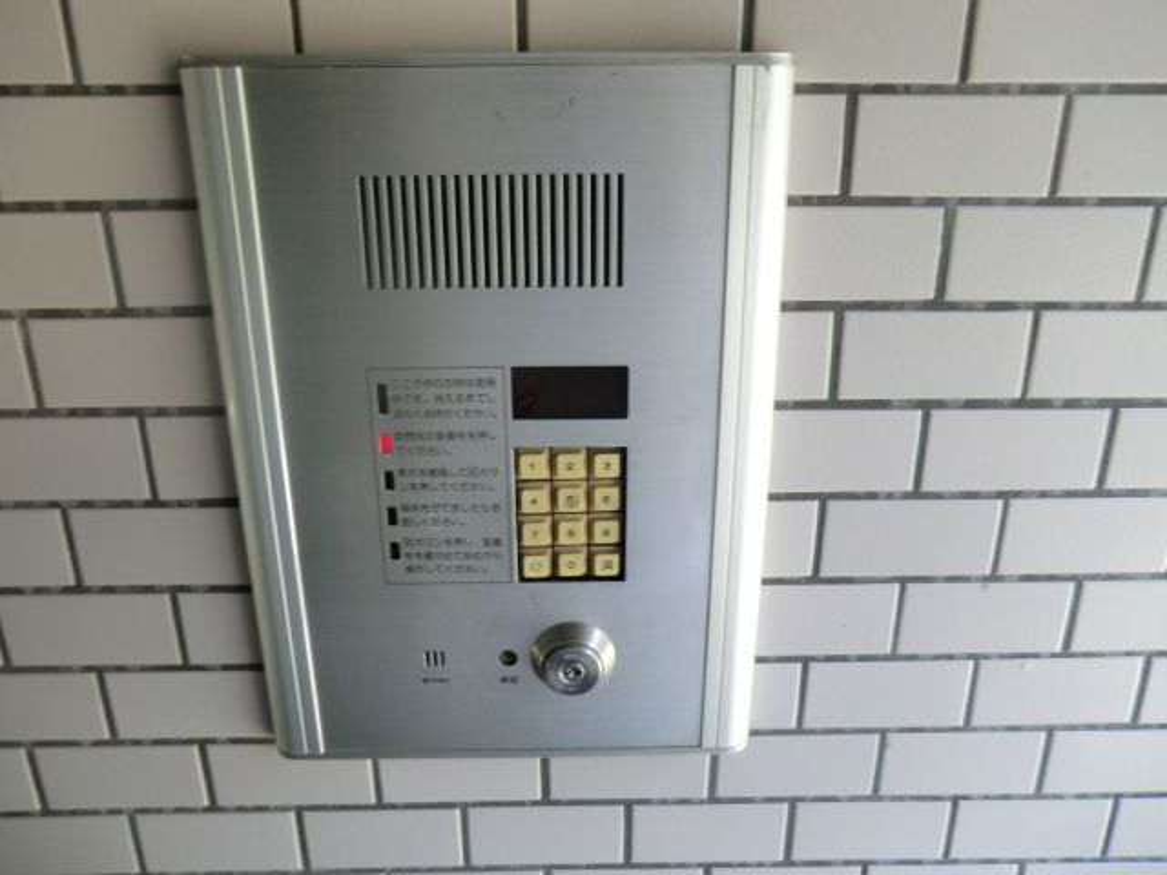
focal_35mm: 24
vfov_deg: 56.8
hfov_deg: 71.6
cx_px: 584
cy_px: 438
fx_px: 809
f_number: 3.2
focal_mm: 4.3
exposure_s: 1/60
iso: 80
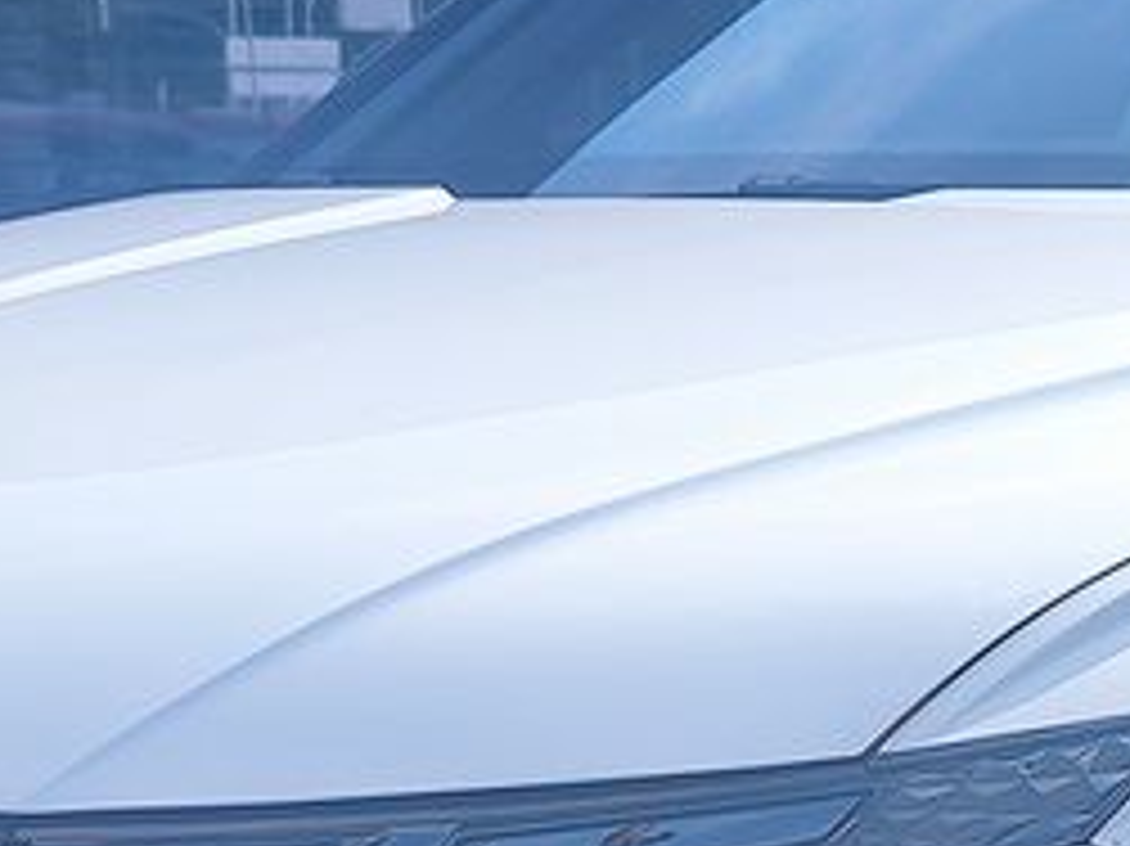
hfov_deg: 17.4
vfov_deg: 13.1
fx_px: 3589
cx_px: 1153
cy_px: 1058
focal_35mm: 110
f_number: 1.69
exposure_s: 1/799
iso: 50
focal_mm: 7.01
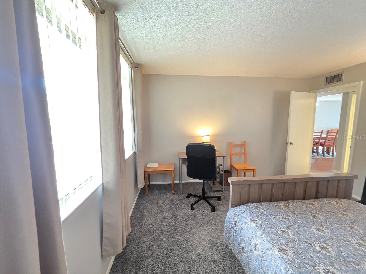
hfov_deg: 106.2
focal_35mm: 13
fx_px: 137
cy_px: 137
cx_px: 183
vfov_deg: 89.9
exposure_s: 1/60
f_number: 1.9
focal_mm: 2.2
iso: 640
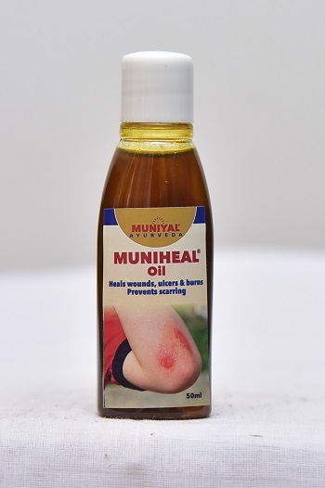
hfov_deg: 14.8
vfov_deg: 22.2
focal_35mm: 92
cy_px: 244
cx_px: 162
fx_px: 1247
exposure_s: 1/125
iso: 1600
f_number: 4.5
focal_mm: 92
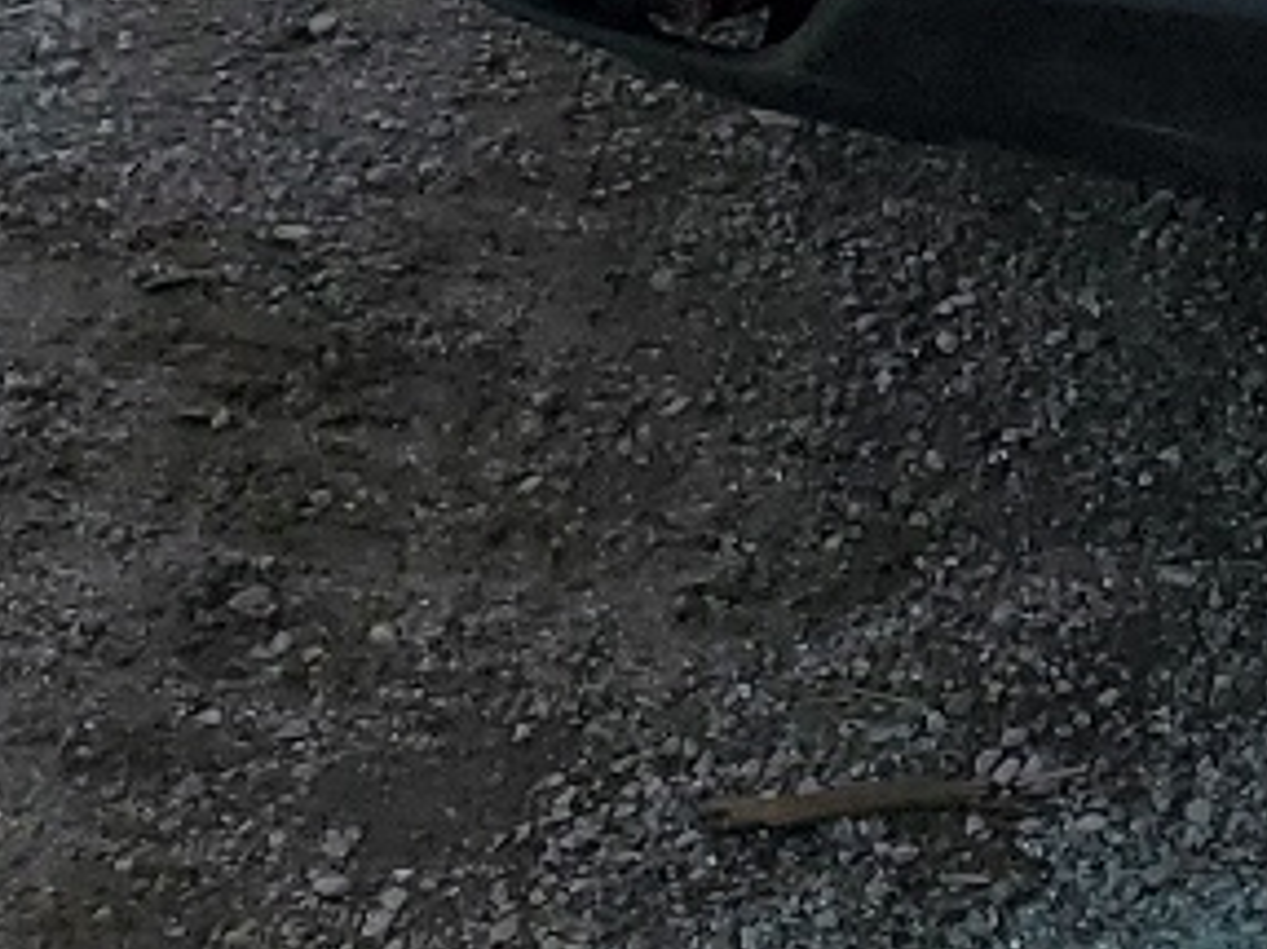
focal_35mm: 145
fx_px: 5305
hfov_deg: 12.3
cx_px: 2393
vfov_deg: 8.9
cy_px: -1545
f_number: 1.5
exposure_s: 1/5000
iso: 50
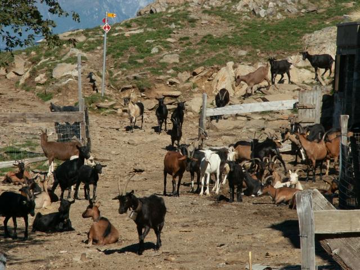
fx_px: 2226
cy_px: 135
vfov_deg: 6.9
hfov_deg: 9.2
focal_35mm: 214
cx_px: 180
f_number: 8
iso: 50
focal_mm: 35.04
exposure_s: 1/160
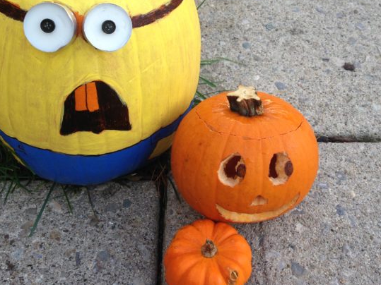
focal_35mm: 47
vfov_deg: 30.7
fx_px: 517
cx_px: 212
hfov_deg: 40.4
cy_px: 102
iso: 50
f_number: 2.4
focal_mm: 4.12
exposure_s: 1/163
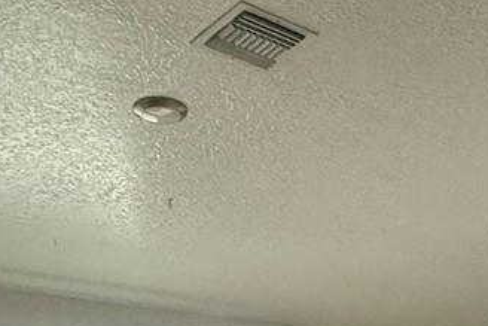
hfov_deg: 24.5
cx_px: 650
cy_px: 359
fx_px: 963
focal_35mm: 71
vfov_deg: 18.5
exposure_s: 1/120
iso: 640
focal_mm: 2.22
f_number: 2.2
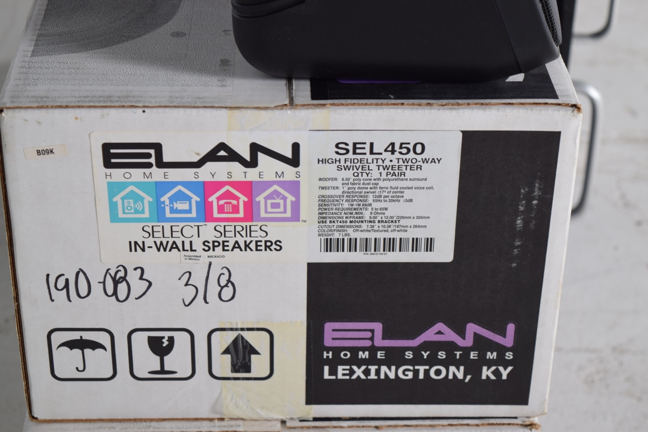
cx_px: 324
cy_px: 216
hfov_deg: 24.6
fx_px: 1485
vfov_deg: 16.5
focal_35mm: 82
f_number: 6.3
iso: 100
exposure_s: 1/125
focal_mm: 55
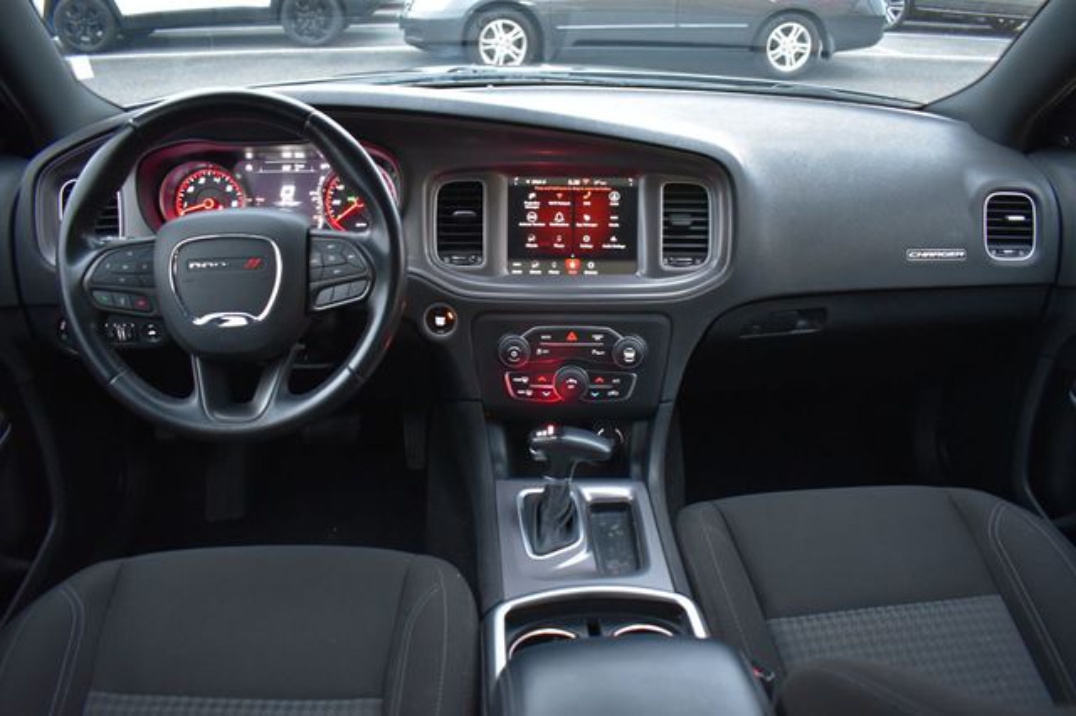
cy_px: 358
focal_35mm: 27
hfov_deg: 67.4
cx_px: 538
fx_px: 807
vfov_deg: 47.9
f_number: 3.5
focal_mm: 18
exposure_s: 1/8
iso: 1600
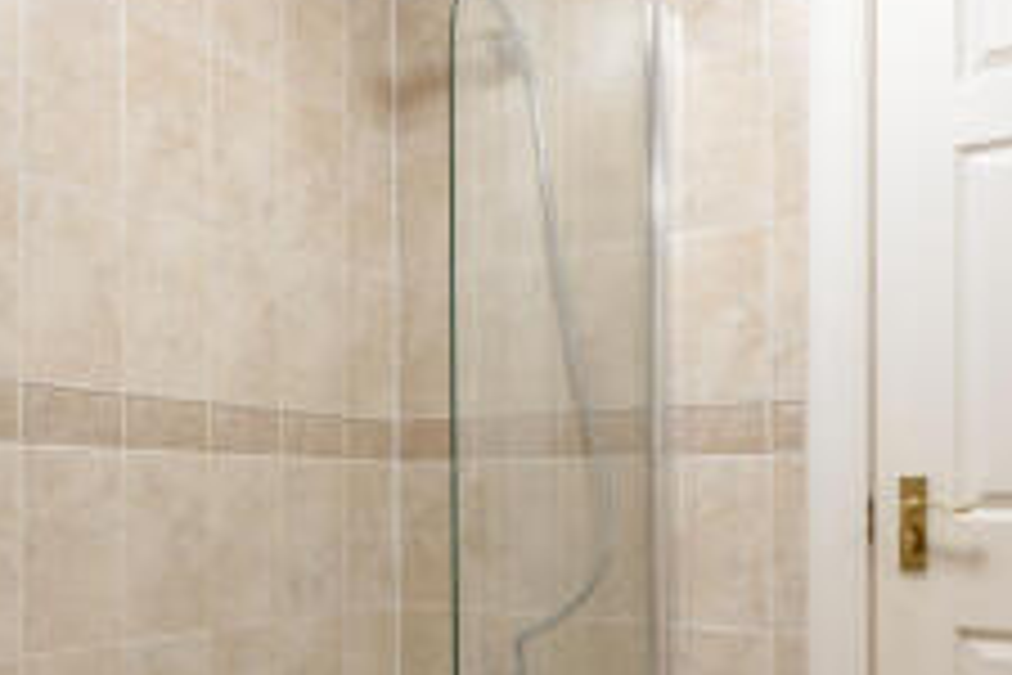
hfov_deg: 52.1
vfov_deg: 36.1
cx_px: 333
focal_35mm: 36
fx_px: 1012
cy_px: 502
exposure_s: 1/13
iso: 400
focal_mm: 17
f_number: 8
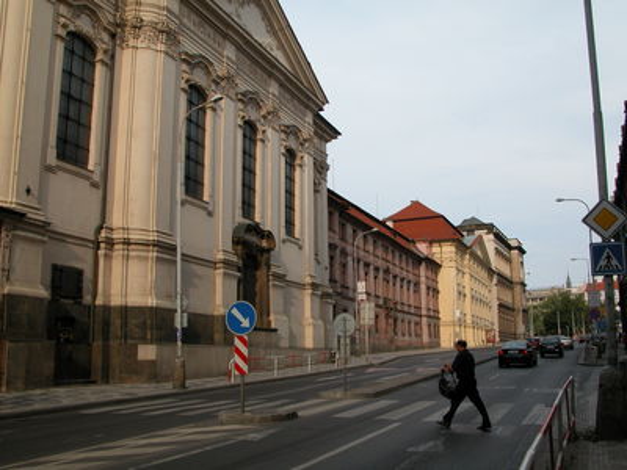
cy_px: 235
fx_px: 634
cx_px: 314
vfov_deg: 40.7
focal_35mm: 35
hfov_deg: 52.6
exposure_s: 1/260
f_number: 6.3
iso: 100
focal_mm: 8.9
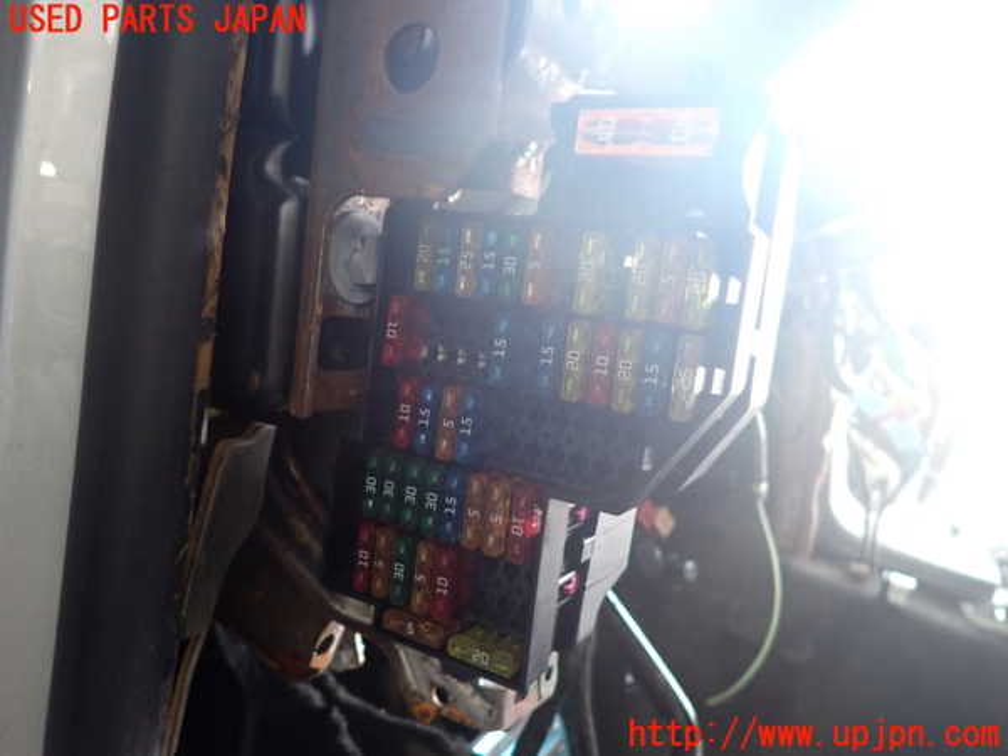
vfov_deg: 54.9
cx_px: 504
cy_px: 378
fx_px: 728
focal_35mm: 25
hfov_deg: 69.4
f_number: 2
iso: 320
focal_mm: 4.5
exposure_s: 1/30
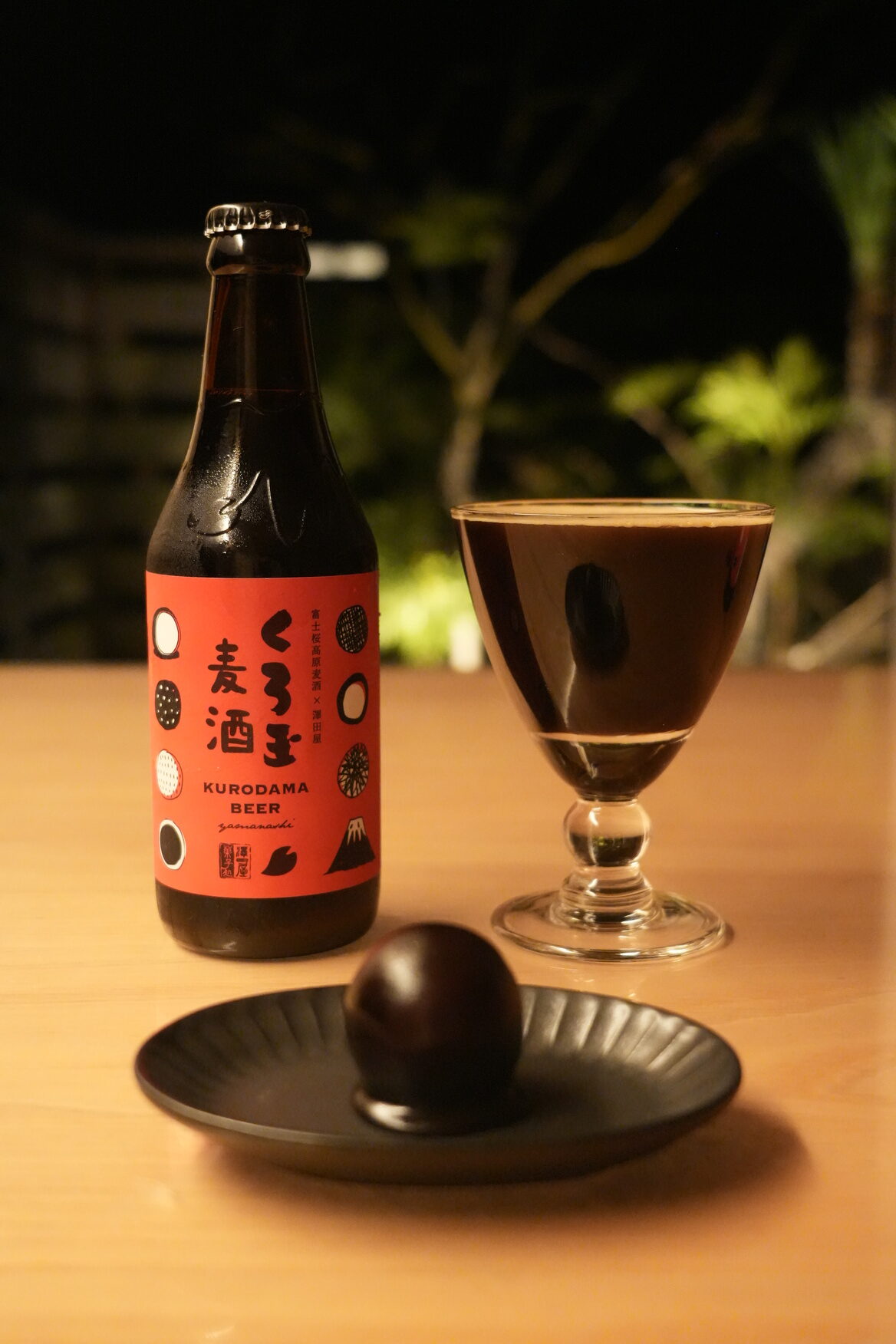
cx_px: 448
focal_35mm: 44
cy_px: 672
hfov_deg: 30.5
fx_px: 1643
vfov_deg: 44.5
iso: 12800
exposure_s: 1/100
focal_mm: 44
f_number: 5.6
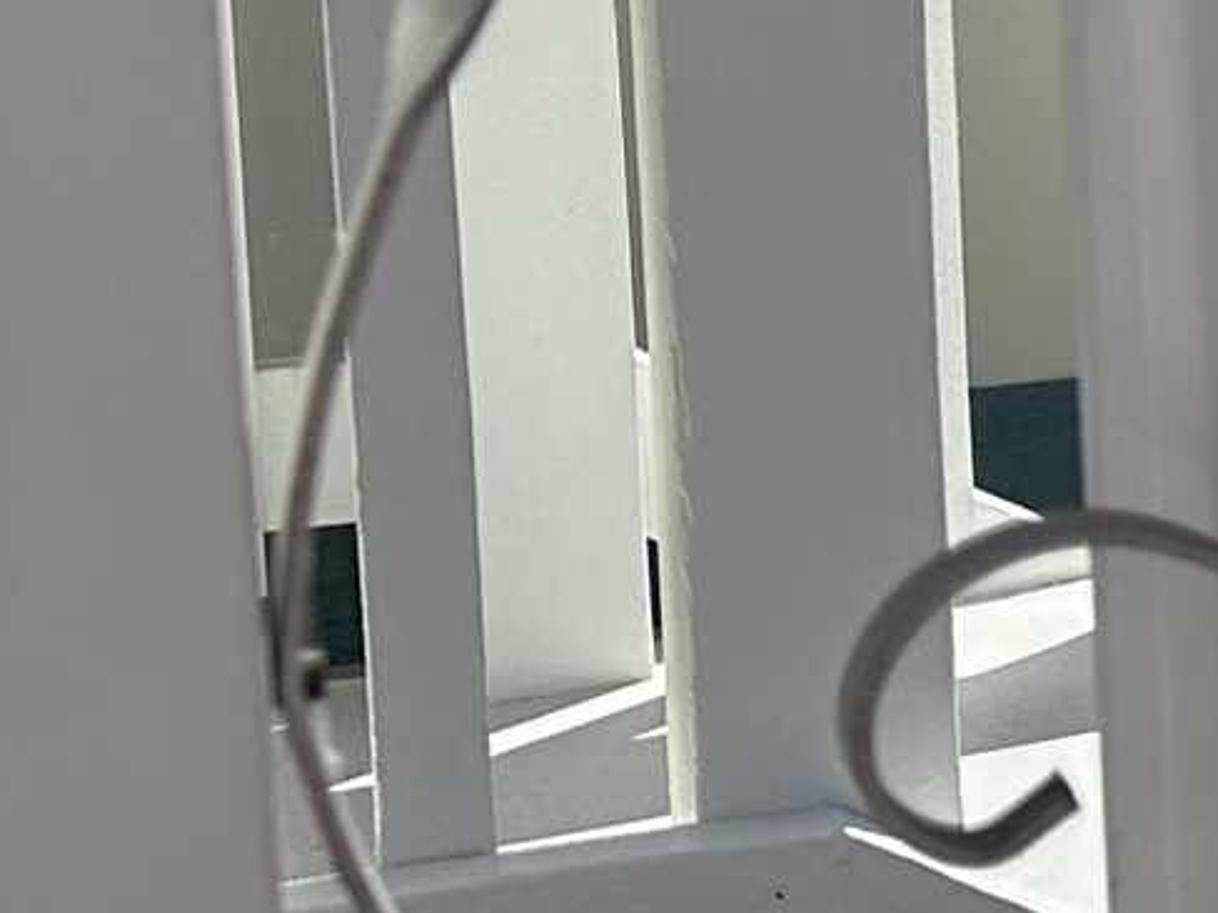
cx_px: 3065
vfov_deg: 9.7
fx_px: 5313
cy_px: -222
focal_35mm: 151
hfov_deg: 10.8
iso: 80
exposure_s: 1/4348
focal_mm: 6.86
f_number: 1.78
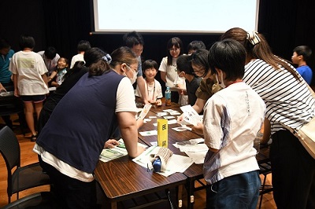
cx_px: 158
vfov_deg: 43.5
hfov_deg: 62.0
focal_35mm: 30
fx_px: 262
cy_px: 104
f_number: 3.5
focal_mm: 20
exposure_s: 1/50
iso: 800
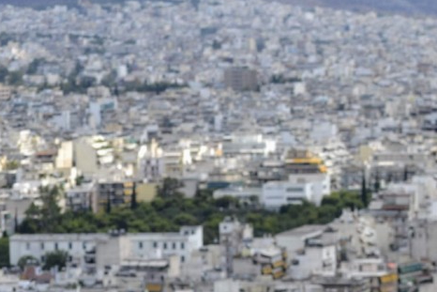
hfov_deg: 9.0
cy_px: 168
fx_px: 2749
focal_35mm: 226
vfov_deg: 6.1
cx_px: 542
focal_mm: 55
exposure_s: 1/200
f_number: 7.1
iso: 100
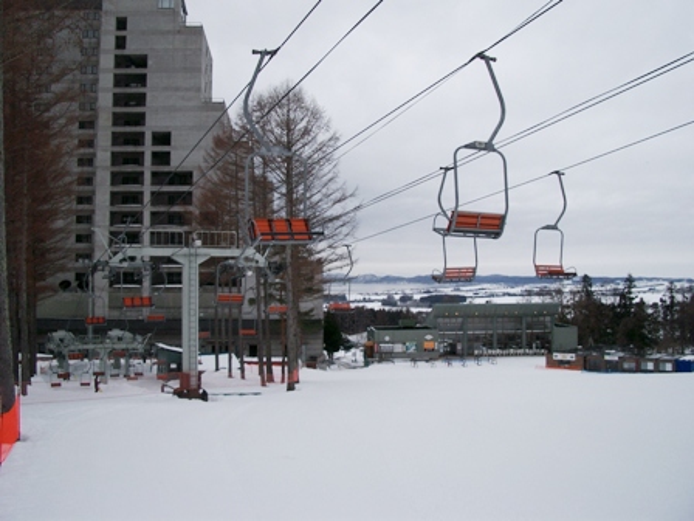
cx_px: 347
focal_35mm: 35
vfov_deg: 40.7
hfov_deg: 52.6
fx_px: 702
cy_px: 260
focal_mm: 5.8
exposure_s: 1/200
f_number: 4.3
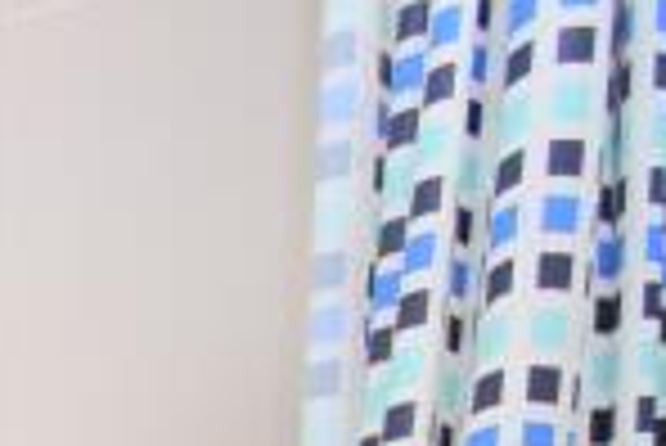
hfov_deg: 13.3
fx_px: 1926
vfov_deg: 9.4
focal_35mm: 104
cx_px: -1017
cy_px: 1462
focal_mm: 10
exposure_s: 1/80
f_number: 4.5
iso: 800
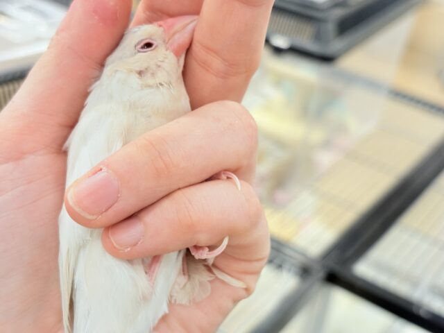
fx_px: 667
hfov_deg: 36.8
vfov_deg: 28.0
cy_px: 166
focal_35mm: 52
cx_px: 222
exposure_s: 1/50
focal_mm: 5.96
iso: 50
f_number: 1.6
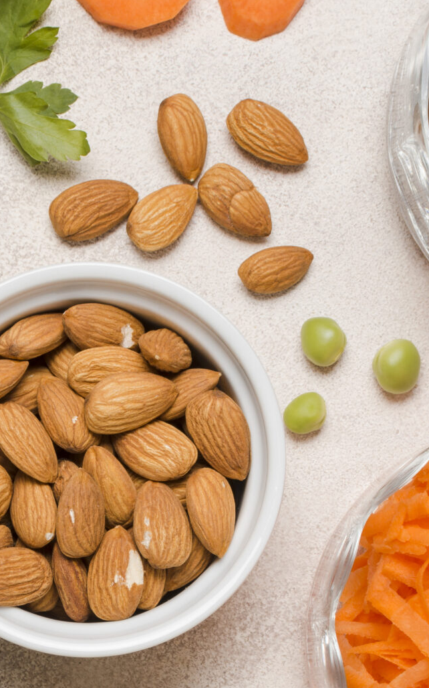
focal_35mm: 133
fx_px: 2494
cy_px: 549
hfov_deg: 9.8
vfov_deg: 15.6
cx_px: 87
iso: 200
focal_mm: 35
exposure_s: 1/160
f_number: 8
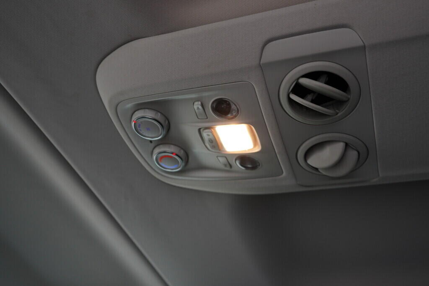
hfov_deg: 53.1
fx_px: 429
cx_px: 214
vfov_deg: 36.9
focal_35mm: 36
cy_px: 143
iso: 160
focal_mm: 24
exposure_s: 1/40
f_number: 2.8
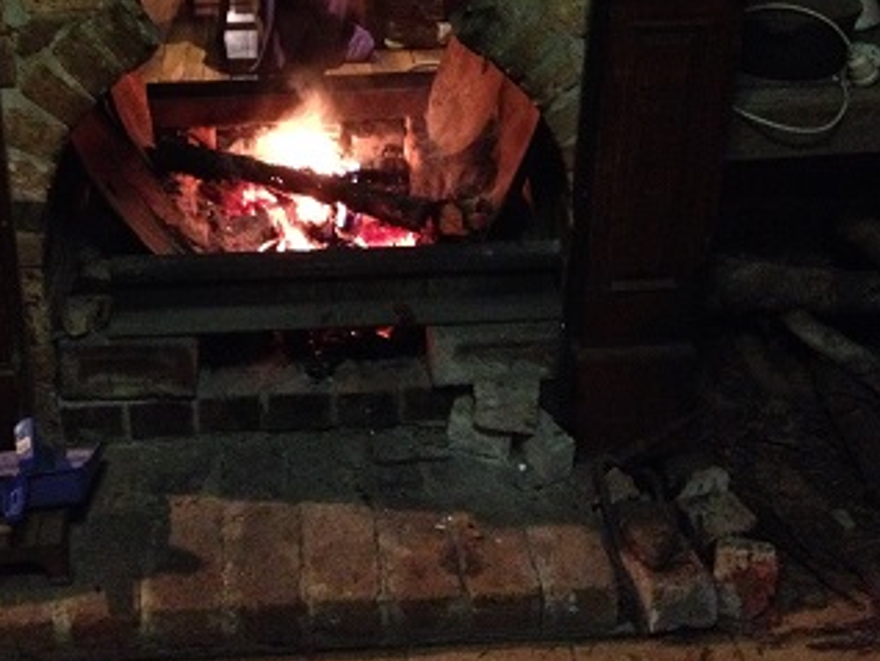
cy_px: 159
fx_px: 1399
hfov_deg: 34.8
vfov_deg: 26.2
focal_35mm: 55
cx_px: 351
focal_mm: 4.28
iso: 800
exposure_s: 1/15
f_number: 2.4
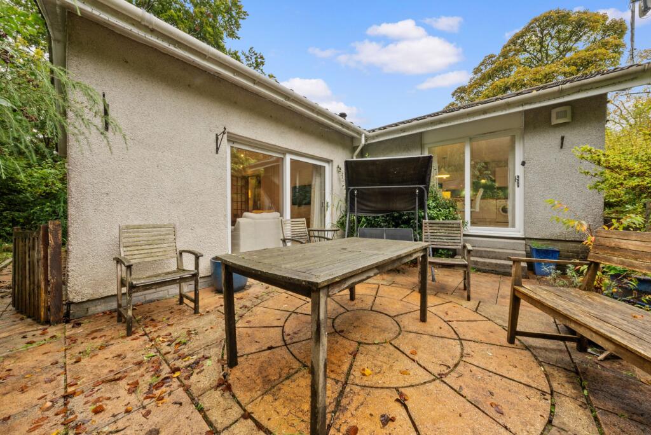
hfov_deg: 112.6
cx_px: 326
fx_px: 217
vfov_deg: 90.1
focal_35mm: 12
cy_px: 218
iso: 640
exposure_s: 1/1.67
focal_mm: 12
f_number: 22
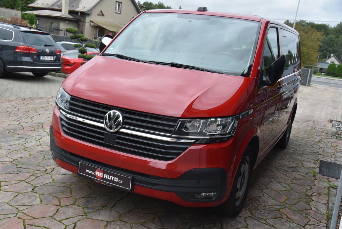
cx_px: 171
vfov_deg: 35.1
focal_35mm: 38
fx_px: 361
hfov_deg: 50.7
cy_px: 114
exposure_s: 1/160
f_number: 6.3
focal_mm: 38
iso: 500
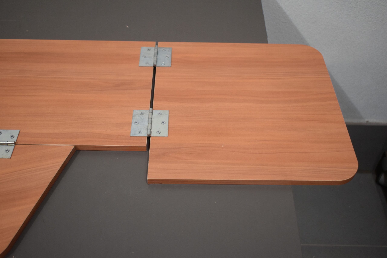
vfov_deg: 31.9
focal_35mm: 42
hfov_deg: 46.4
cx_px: 194
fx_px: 451
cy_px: 129
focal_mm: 28
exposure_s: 1/250
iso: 800
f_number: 4.2
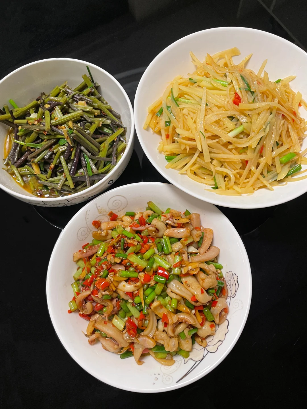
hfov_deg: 53.1
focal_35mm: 26
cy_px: 204
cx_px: 154
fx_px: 307
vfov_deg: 67.3
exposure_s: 1/50
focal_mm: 4.2
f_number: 1.6
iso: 80
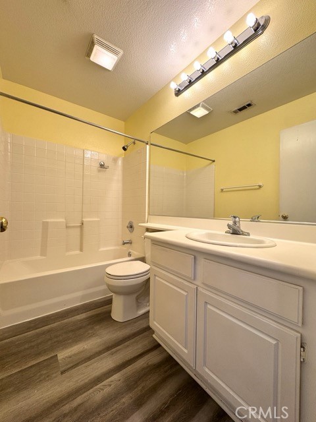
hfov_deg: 85.7
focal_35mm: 14
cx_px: 158
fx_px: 170
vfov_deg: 102.1
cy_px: 211
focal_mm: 2.22
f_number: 2.2
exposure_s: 1/120
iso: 64
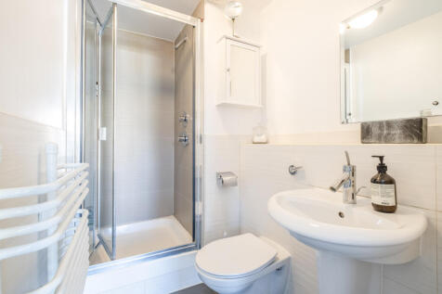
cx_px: 221
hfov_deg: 100.4
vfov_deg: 77.3
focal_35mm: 15
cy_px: 147
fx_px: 184
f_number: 7.1
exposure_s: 1/4
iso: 200
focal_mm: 10
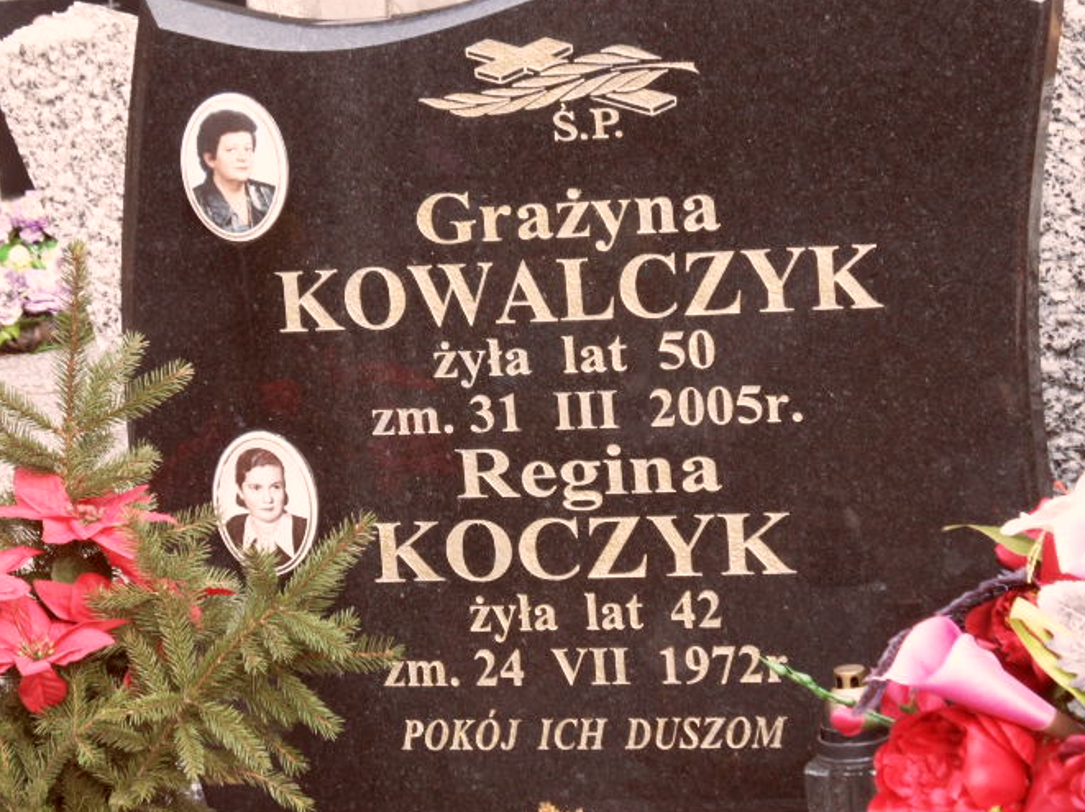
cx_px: 466
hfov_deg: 15.9
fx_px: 3885
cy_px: 477
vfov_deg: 11.9
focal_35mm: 124
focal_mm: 13.2
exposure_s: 1/45
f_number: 4.2
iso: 120
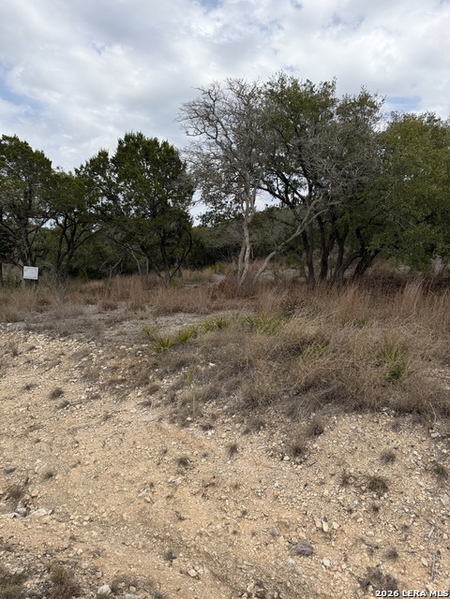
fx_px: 416
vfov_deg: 71.6
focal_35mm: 24
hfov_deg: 56.8
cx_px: 225
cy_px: 300
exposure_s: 1/3584
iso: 80
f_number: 1.78
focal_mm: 6.76
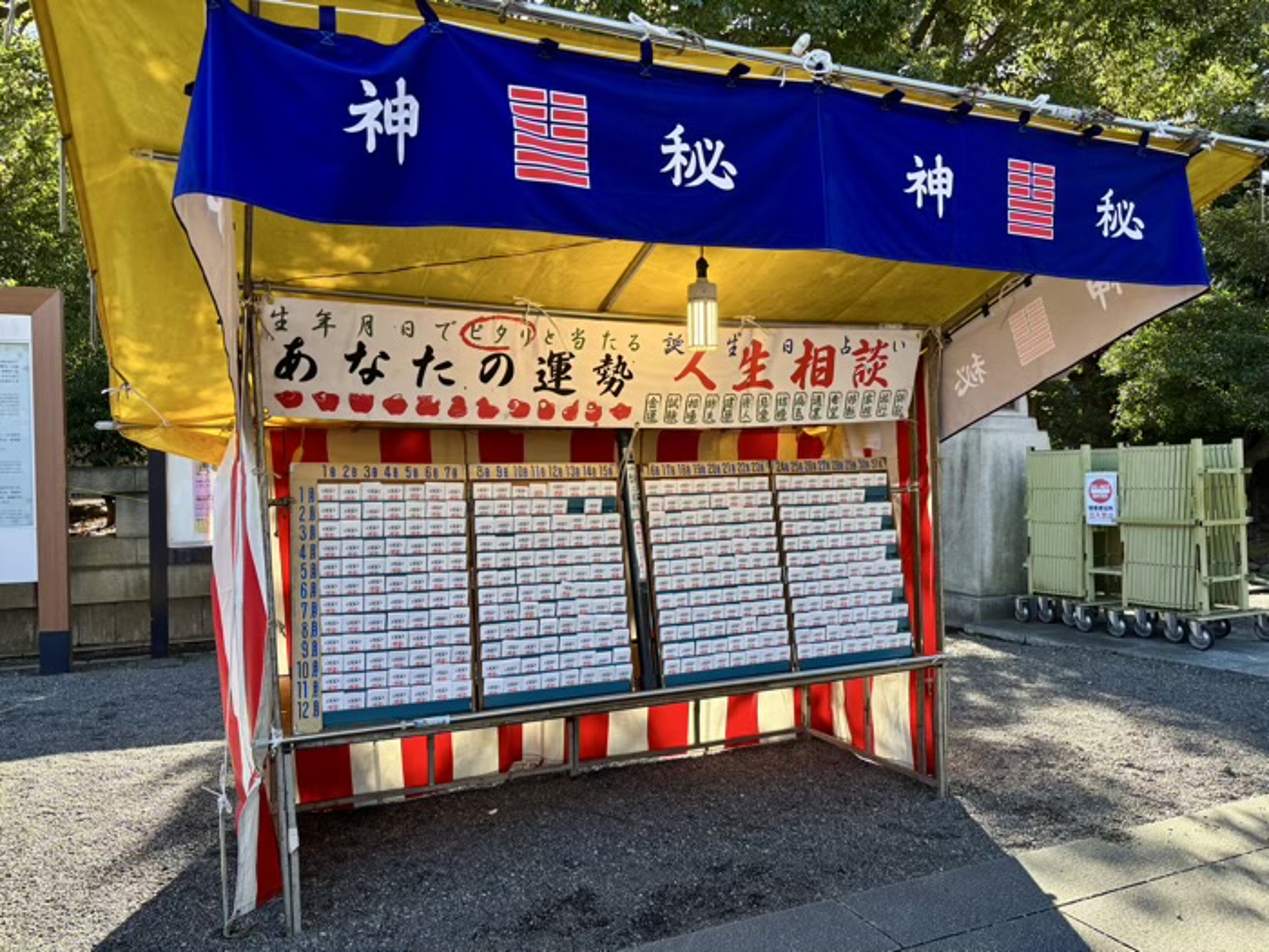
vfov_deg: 53.1
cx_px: 634
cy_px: 476
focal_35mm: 26
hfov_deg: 67.3
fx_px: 953
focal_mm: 5.96
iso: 50
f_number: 1.6
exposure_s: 1/289
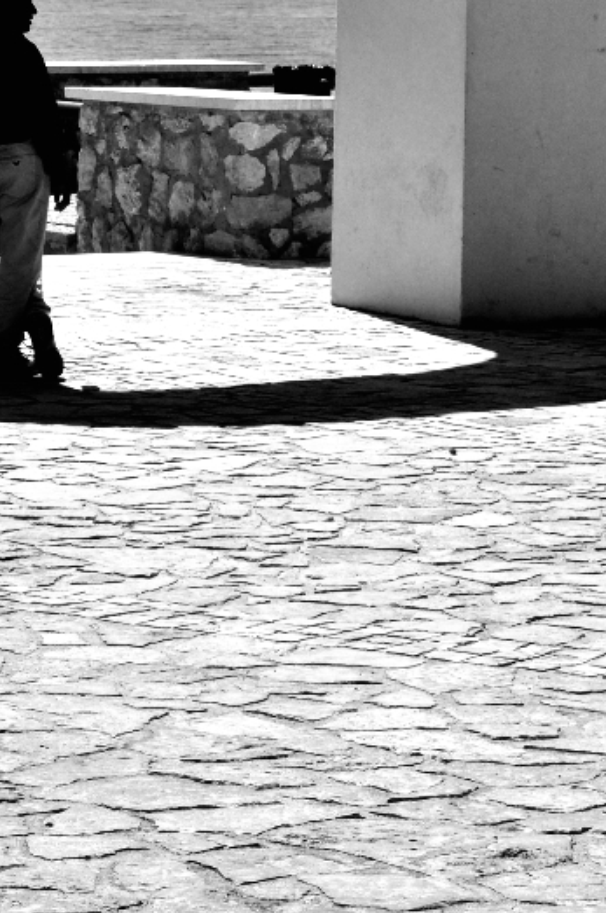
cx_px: 41
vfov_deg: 11.9
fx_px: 4281
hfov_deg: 8.1
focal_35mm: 169
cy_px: -166
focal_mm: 46
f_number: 13
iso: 200
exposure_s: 1/640
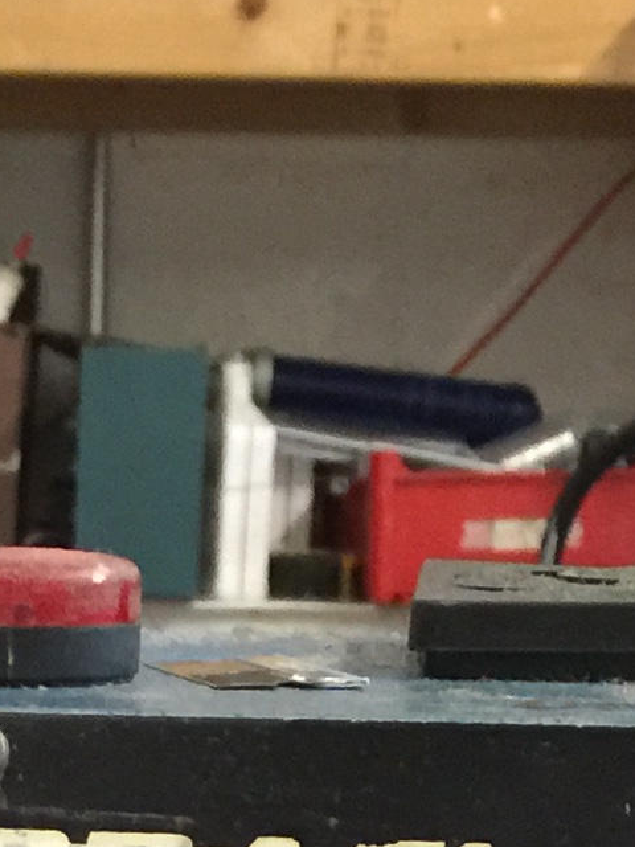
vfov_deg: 11.5
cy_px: 1866
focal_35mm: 148
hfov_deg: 10.0
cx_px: 40
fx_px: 3620
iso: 125
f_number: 2.2
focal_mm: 4.15
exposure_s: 1/10
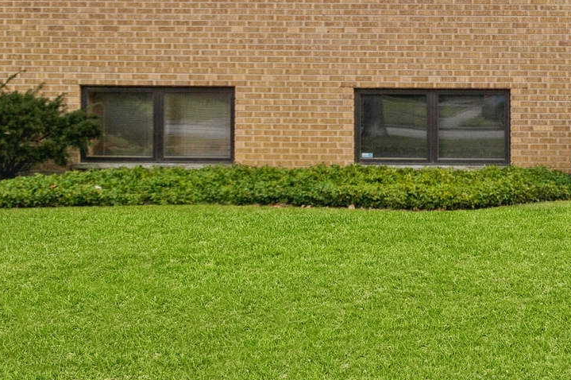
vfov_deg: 18.7
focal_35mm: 70
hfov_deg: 28.0
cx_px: 488
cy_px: -32
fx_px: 1109
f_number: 8
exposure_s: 1/500
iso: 200
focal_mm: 31
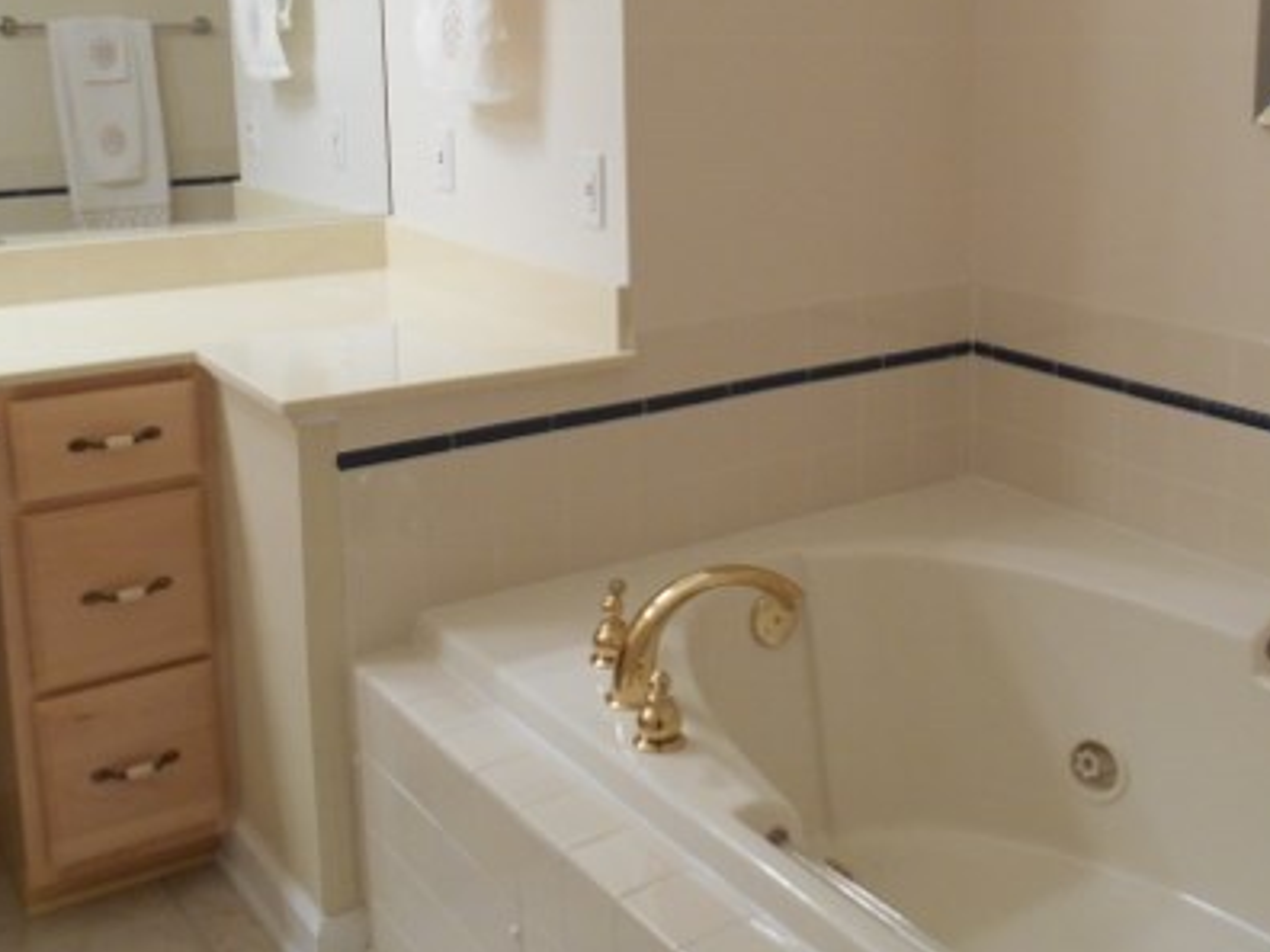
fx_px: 1541
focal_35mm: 42
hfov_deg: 44.1
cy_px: 292
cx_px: 853
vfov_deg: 33.9
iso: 220
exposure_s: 1/30
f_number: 3.4
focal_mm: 4.7
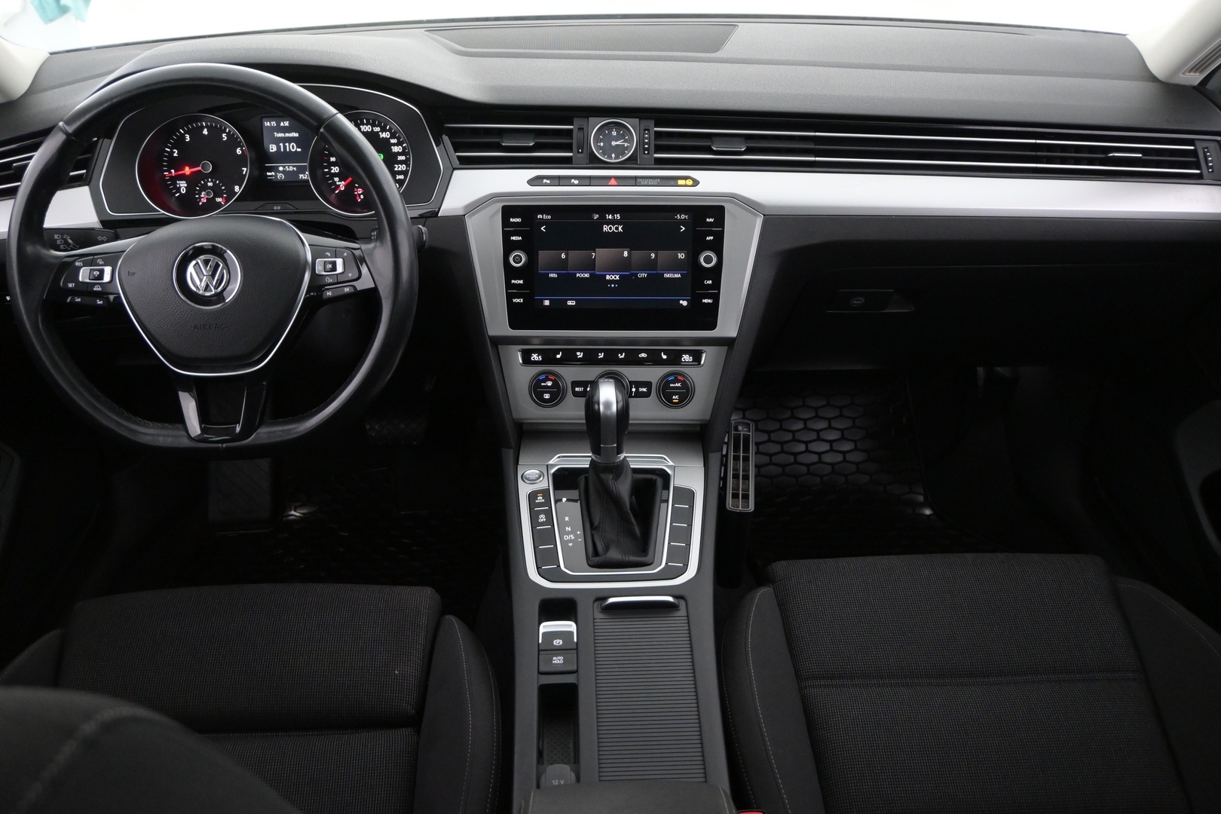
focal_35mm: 32
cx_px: 610
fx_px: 1068
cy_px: 407
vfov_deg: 41.7
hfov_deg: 59.5
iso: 2500
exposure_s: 1/50
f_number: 4
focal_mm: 21
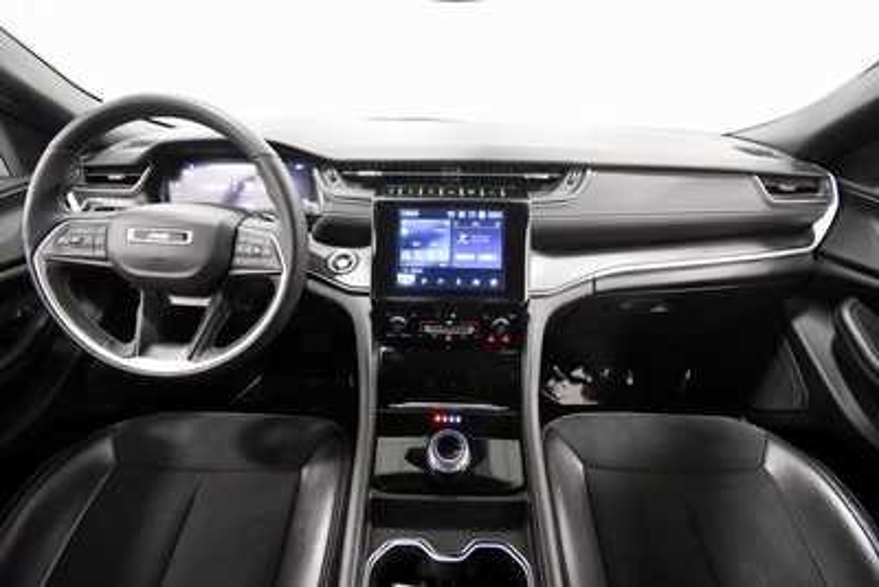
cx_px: 440
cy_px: 294
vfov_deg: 77.4
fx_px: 366
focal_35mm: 15
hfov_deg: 100.4
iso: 3200
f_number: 4.5
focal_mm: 10
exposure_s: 1/80
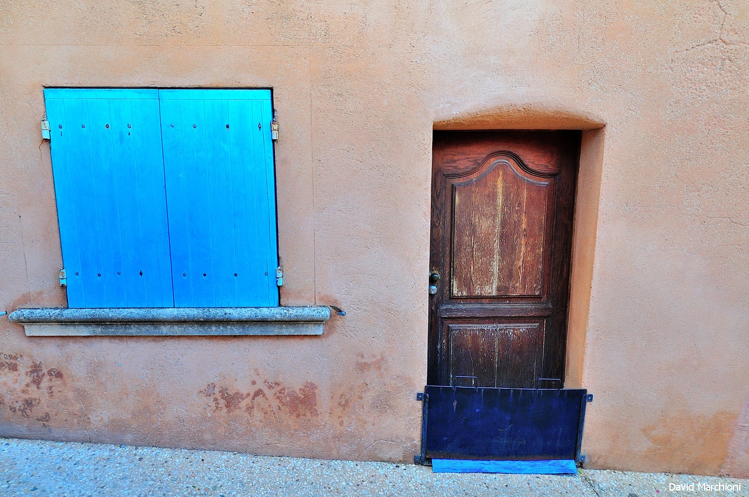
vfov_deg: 36.8
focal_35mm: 36
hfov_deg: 53.2
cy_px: 248
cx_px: 374
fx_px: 748
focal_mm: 24
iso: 200
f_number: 11
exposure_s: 1/20
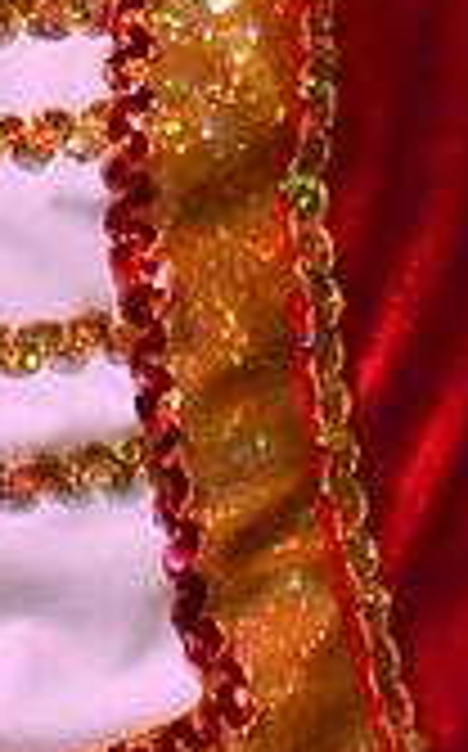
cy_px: -423
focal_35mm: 1645
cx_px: -20
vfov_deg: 1.3
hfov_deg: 0.8
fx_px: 33657
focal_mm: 250
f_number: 6.3
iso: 3200
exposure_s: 1/1250
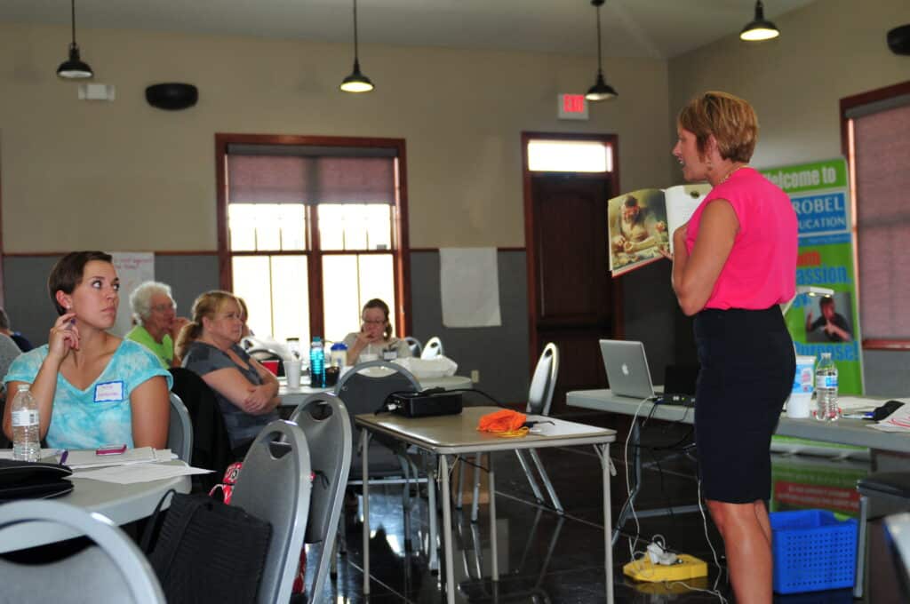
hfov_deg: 42.4
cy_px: 302
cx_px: 455
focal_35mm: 46
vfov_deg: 28.9
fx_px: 1174
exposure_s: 1/125
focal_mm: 31
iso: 250
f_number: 2.8
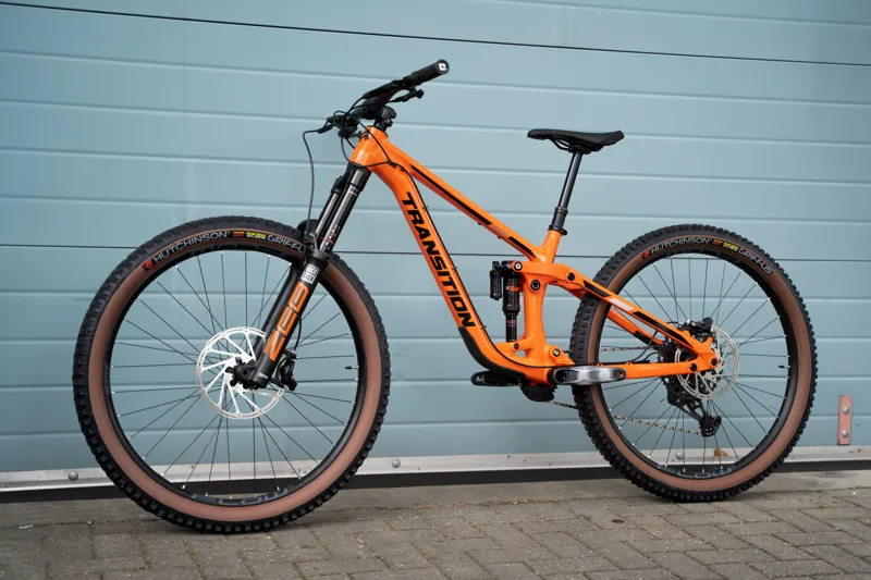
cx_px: 436
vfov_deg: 24.6
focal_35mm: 55
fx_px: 1330
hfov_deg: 36.3
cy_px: 290
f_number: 2.8
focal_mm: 55
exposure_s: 1/2000
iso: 500
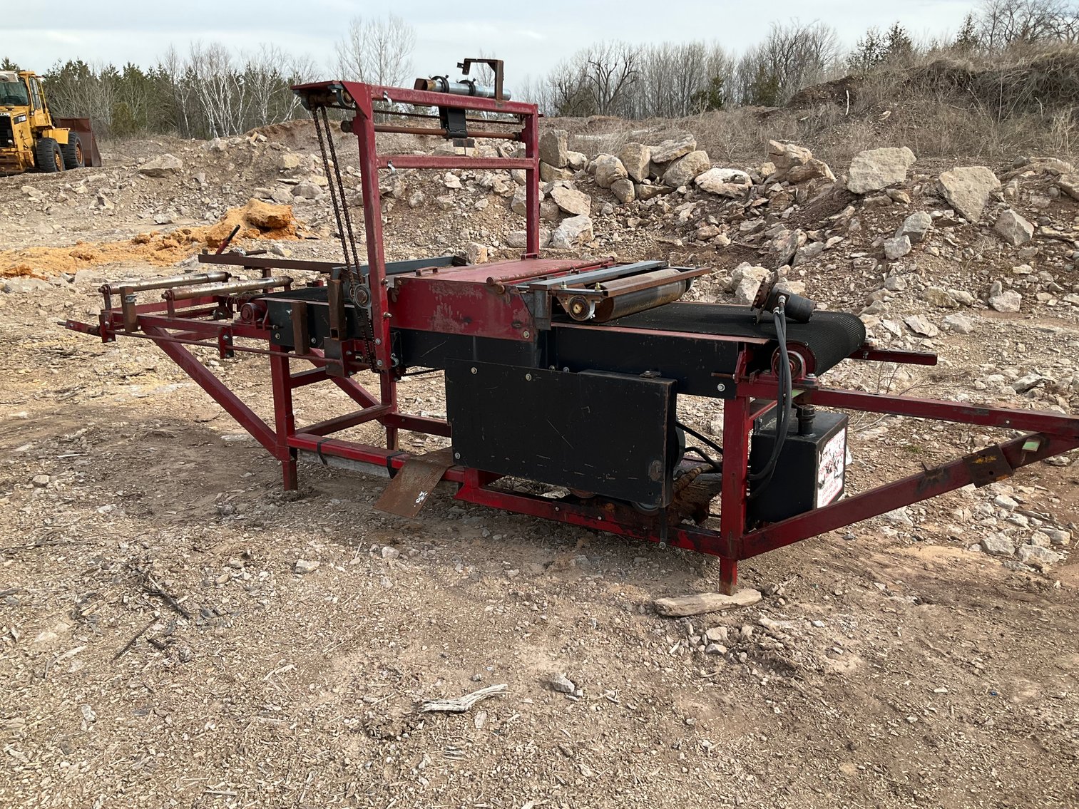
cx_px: 540
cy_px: 404
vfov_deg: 48.2
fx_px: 904
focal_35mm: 29
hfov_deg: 61.7
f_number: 1.8
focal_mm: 3
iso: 25
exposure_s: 1/1035
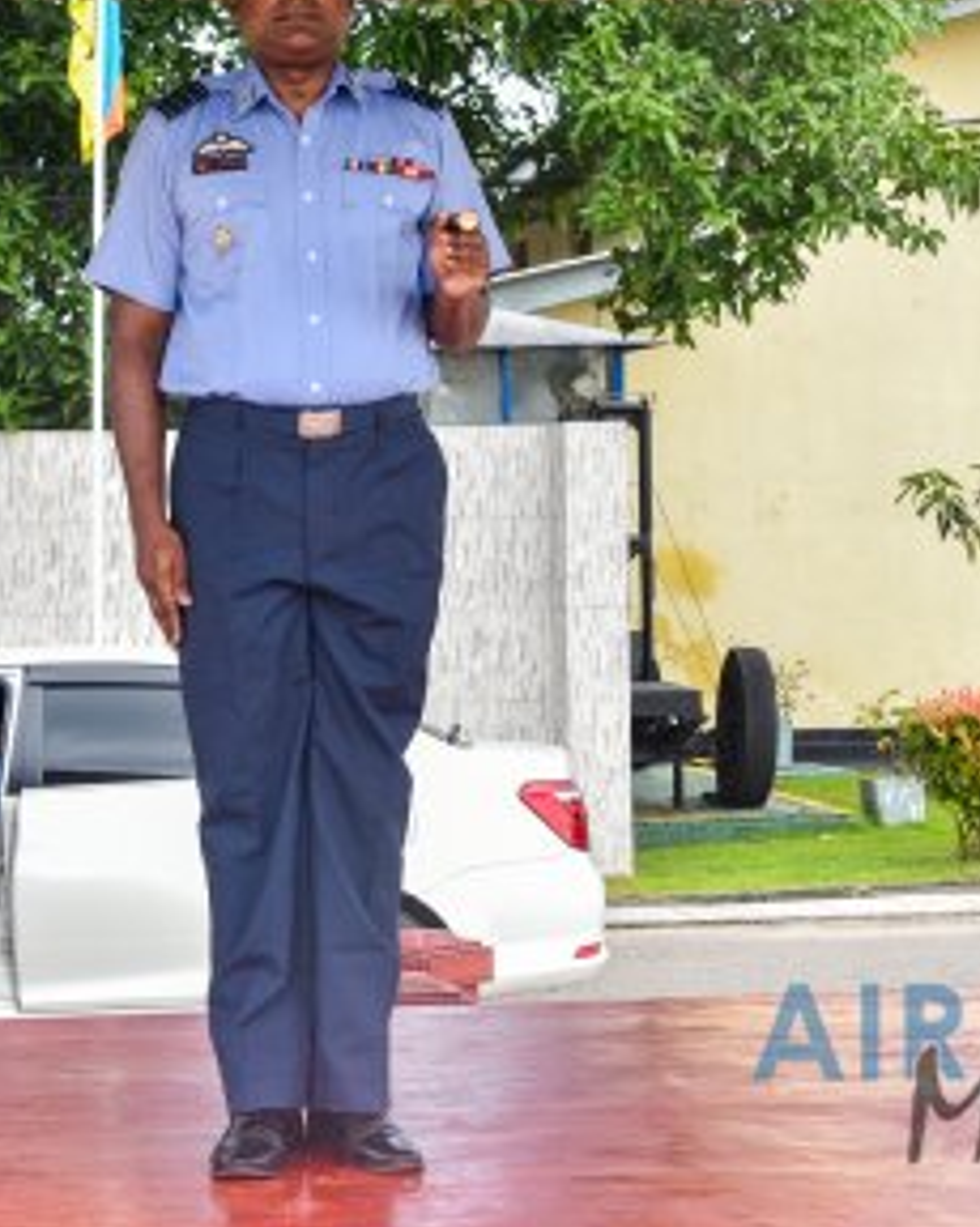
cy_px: 447
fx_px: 3121
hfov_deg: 17.7
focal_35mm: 86
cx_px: 245
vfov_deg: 22.2
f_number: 7.1
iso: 200
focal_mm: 44
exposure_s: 1/125
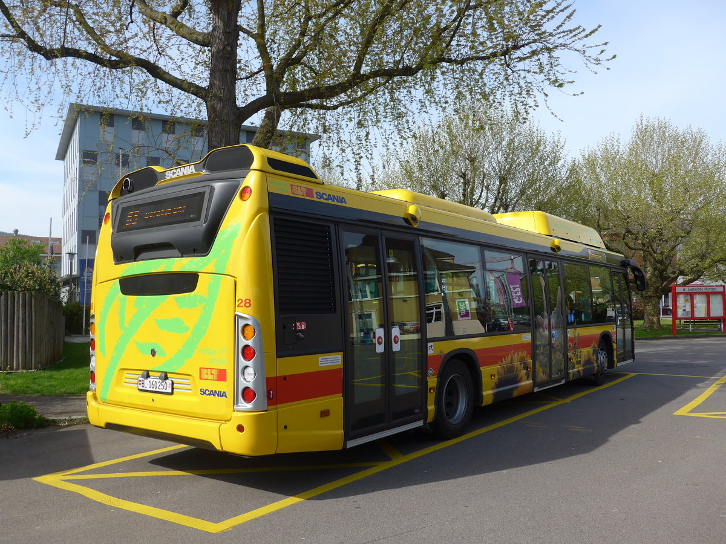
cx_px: 363
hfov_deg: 61.7
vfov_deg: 48.2
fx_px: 608
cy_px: 272
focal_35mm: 29
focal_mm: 6
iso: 80
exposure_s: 1/1000
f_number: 2.8
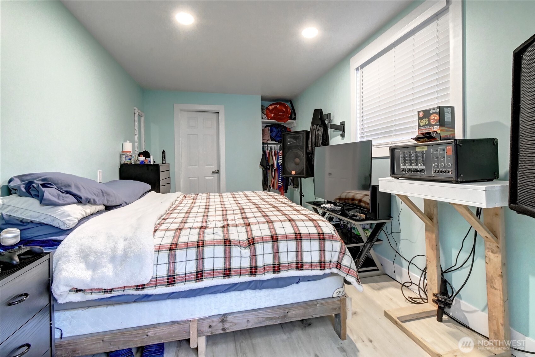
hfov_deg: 100.4
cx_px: 268
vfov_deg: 77.3
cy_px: 178
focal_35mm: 15
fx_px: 223
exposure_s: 1/4
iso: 5000
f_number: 11
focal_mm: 10
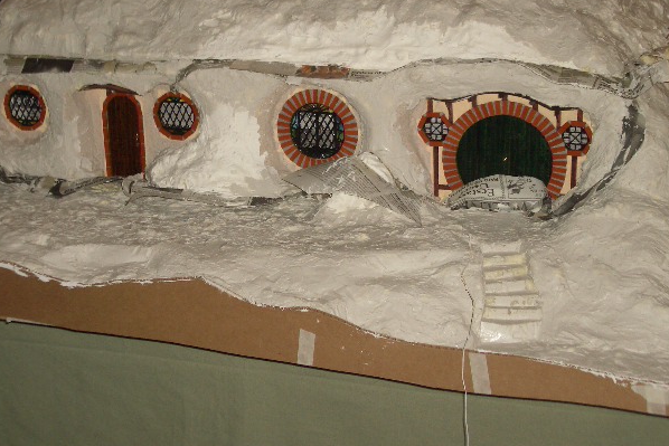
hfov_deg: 29.2
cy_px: 187
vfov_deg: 19.7
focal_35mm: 69
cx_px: 337
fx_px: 1282
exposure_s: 1/60
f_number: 3.5
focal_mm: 10.2
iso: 100
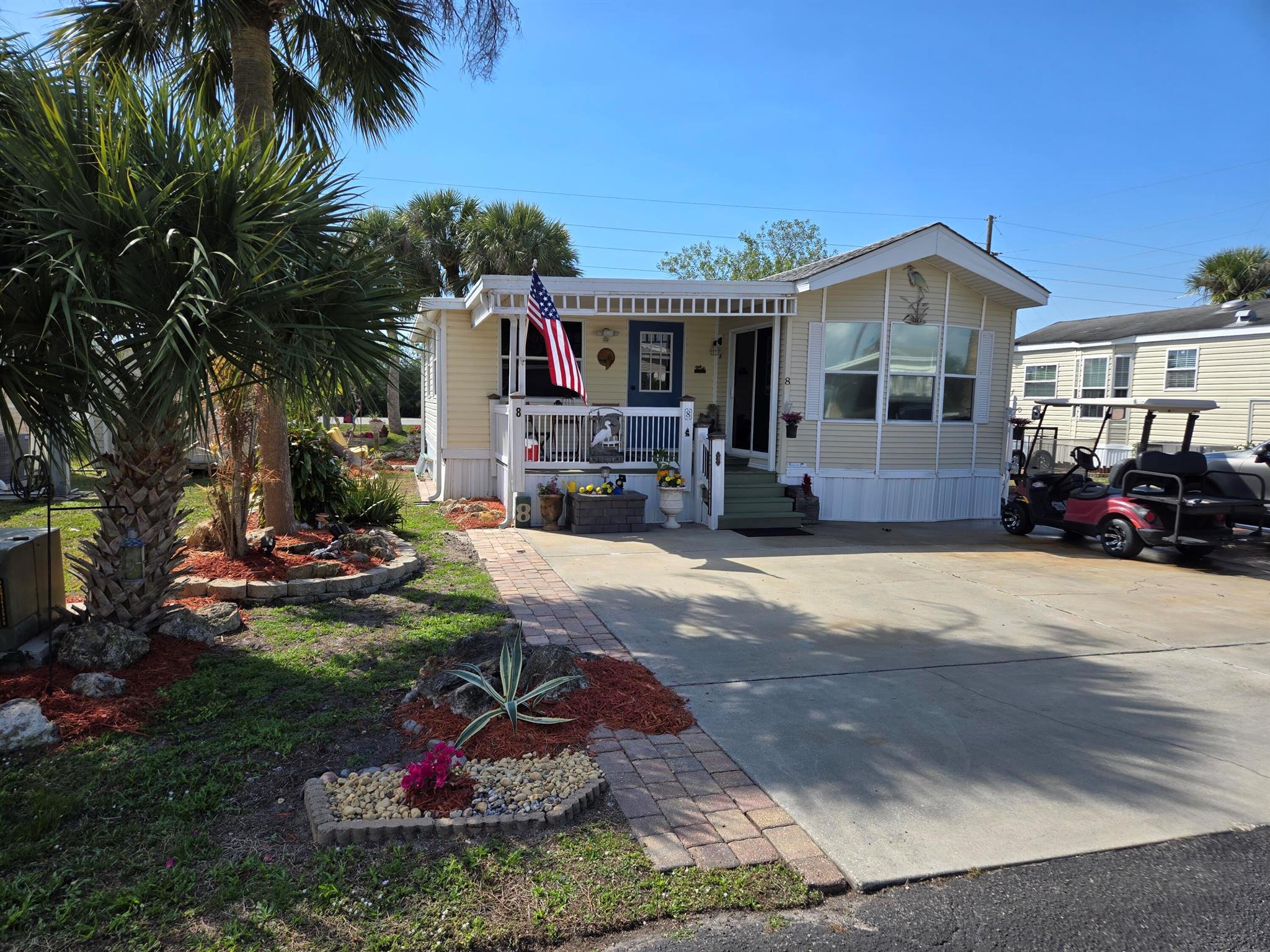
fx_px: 844
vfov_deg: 58.9
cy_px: 476
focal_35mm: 23
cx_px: 635
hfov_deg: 73.9
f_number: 1.8
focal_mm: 5.4
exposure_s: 1/1476
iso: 25
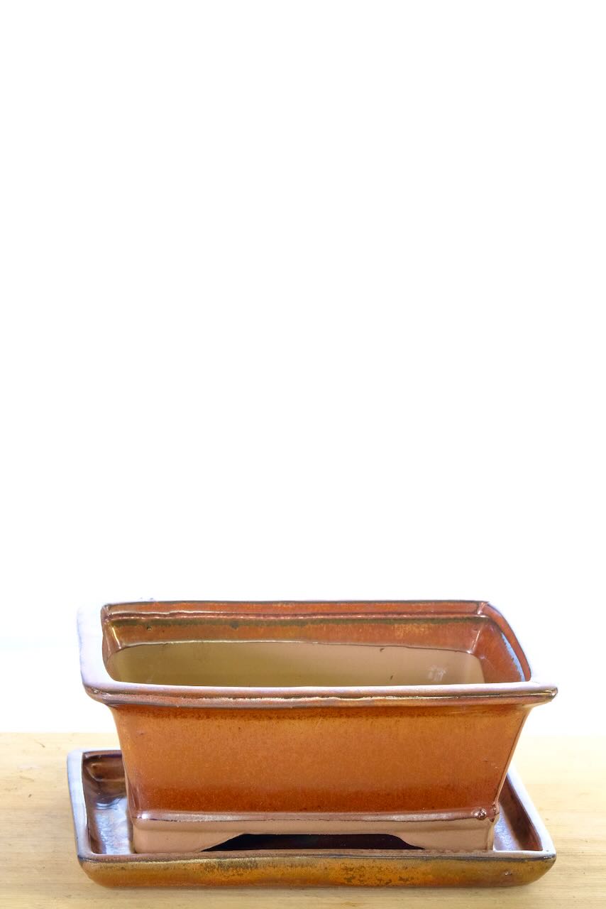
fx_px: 3255
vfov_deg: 15.9
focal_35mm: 129
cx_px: 303
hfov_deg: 10.6
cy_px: 454
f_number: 13
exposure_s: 1/8
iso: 2500
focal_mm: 86
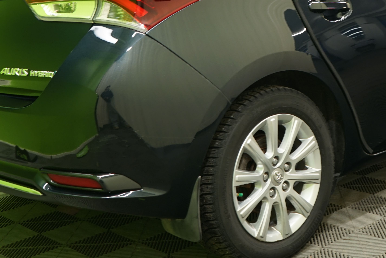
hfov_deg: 31.6
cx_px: 261
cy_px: 54
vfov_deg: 21.3
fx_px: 675
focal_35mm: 63
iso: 400
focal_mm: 30
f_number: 5
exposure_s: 1/13
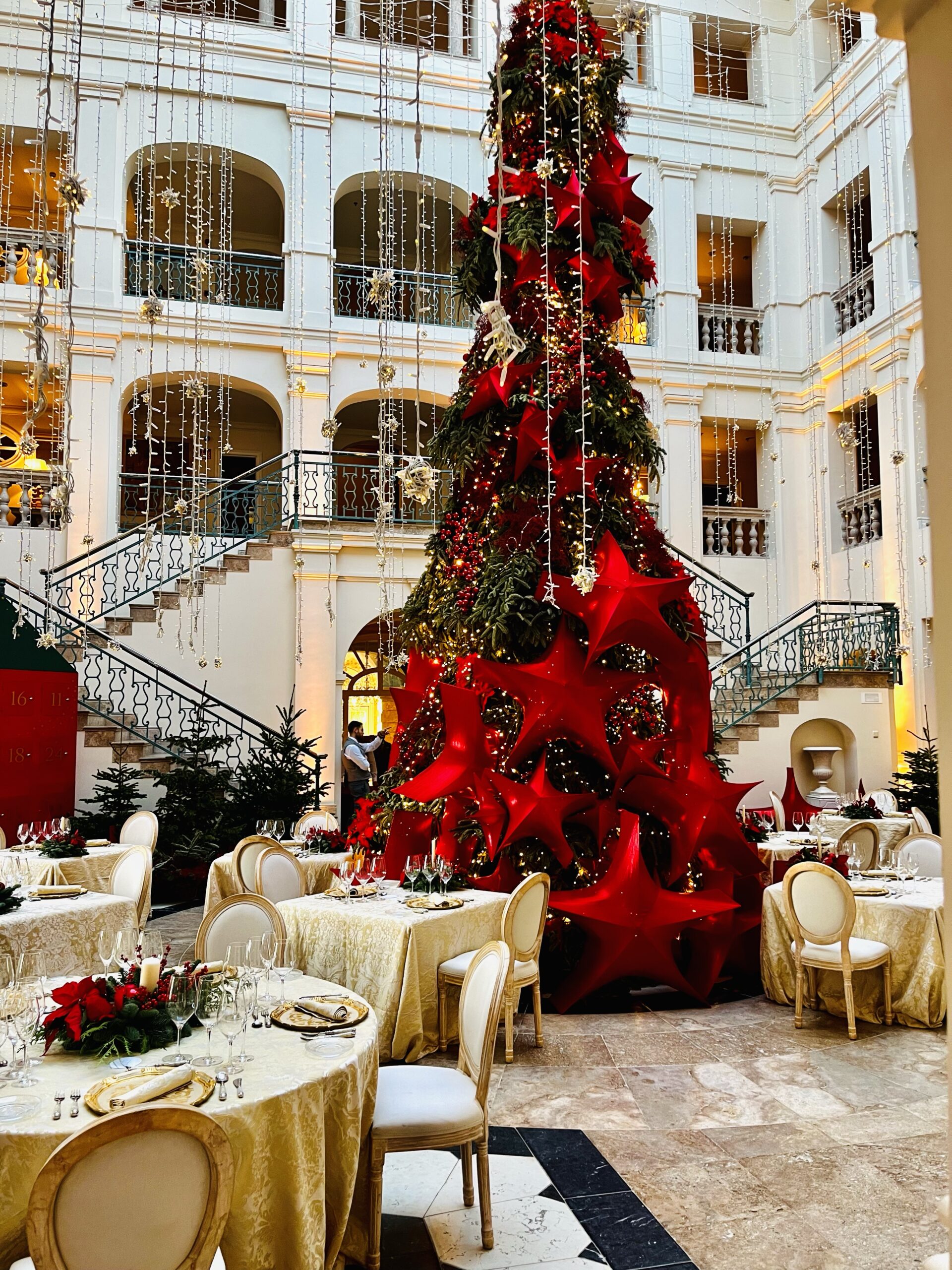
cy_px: 635
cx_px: 476
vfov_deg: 67.3
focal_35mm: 26
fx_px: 953
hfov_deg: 53.1
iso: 80
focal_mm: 5.1
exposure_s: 1/50
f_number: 1.6
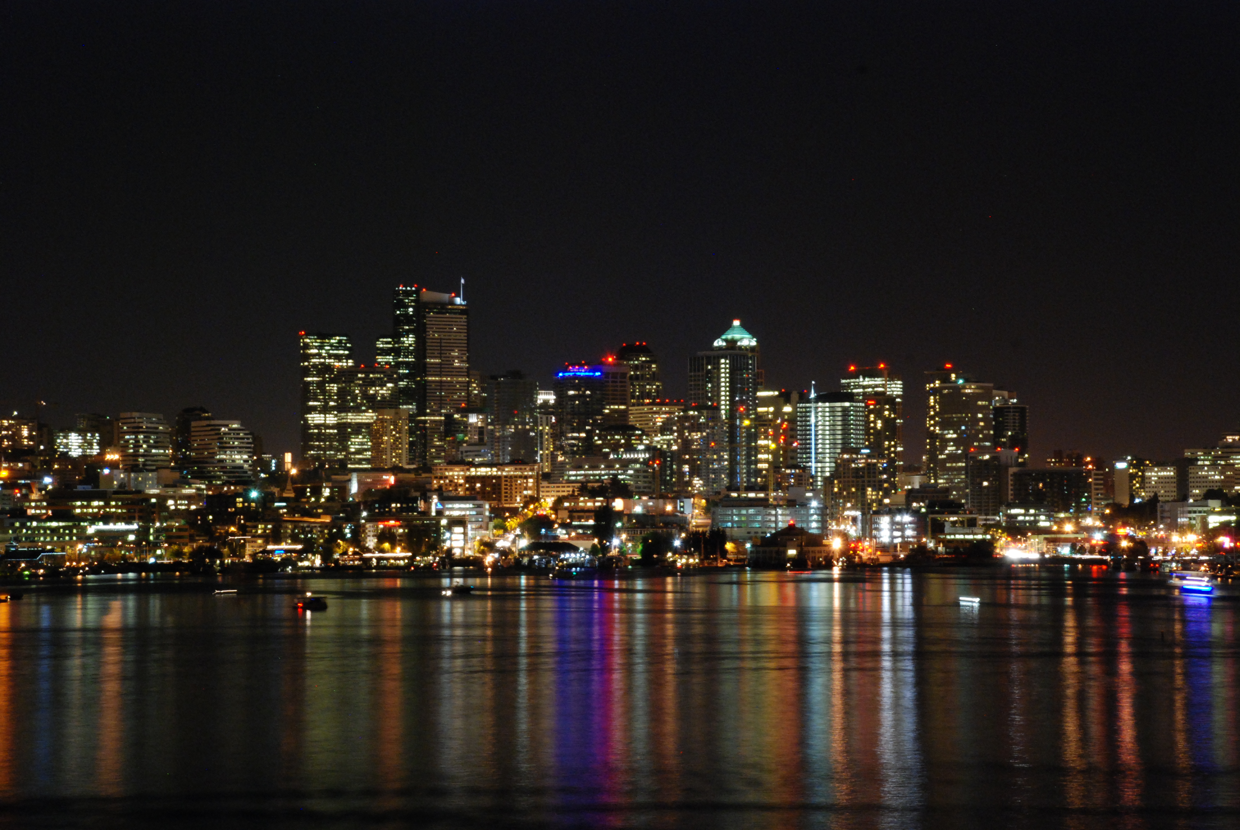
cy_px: 415
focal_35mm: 105
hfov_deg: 19.4
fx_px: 3621
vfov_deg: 13.1
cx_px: 620
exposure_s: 8
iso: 1000
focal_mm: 70
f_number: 18
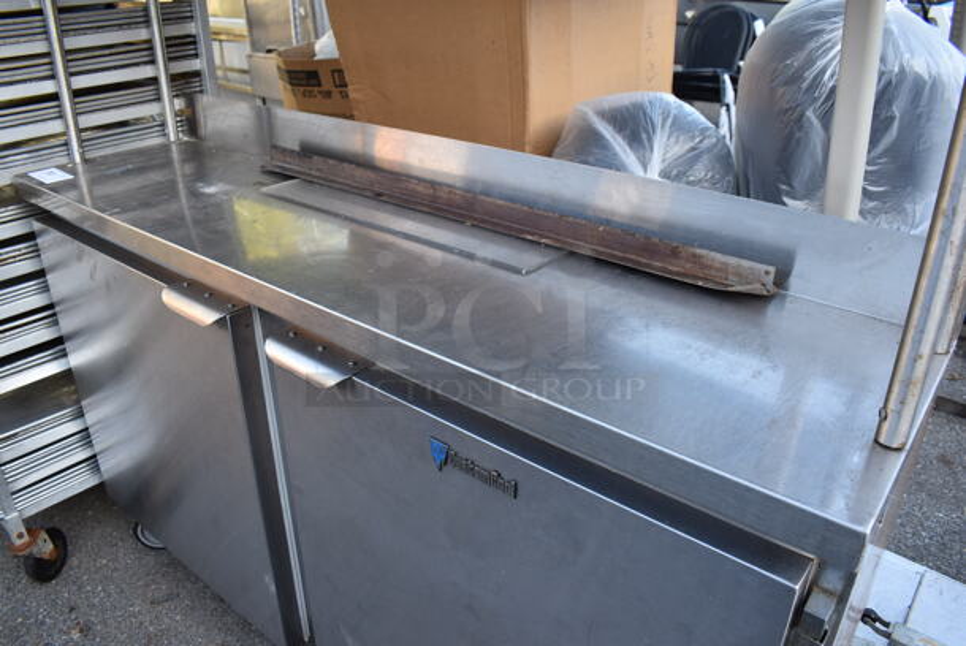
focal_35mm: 27
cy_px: 323
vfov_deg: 48.0
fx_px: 725
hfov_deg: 67.3
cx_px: 483
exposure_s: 1/125
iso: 320
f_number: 5.6
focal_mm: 18
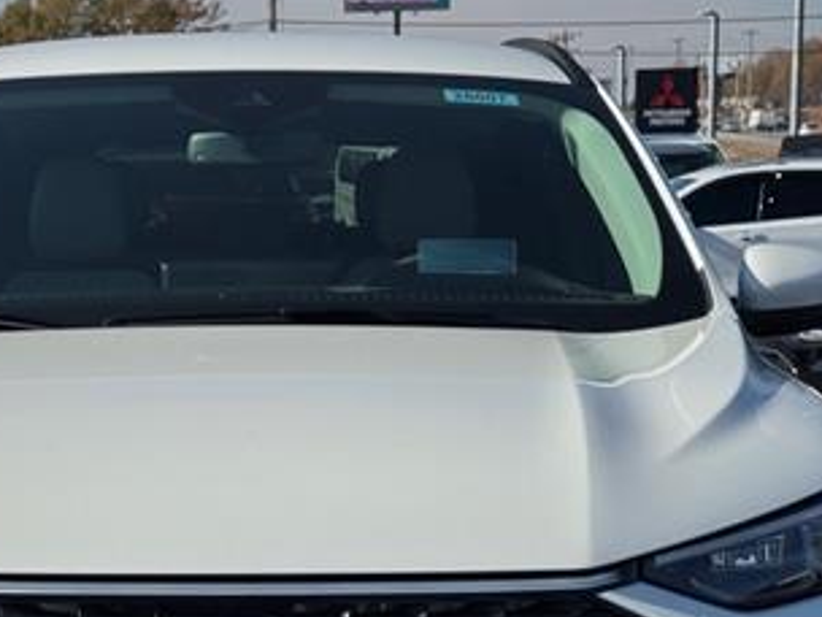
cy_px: 582
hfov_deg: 19.4
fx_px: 2398
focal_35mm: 101
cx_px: 262
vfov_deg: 14.5
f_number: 1.78
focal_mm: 6.76
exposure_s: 1/9009
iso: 80
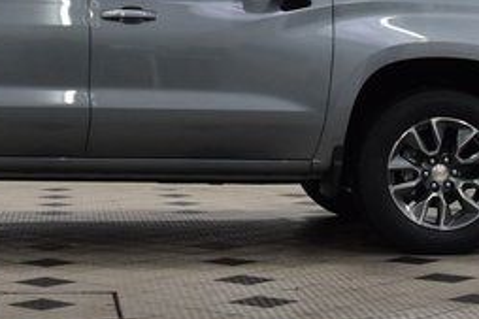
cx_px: 34
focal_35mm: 106
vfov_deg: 12.8
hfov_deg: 18.9
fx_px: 1409
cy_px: 56
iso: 1600
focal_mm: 28
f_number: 8
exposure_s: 1/60
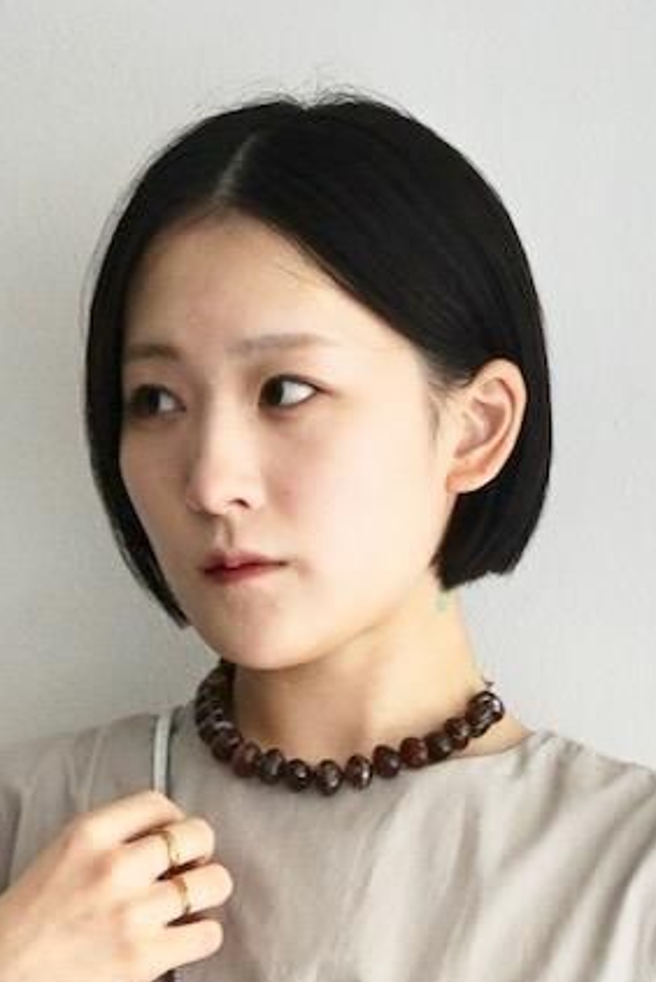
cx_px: 316
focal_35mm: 179
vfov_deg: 10.6
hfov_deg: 7.7
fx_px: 4884
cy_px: 1864
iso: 320
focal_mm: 42
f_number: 4.5
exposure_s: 1/160
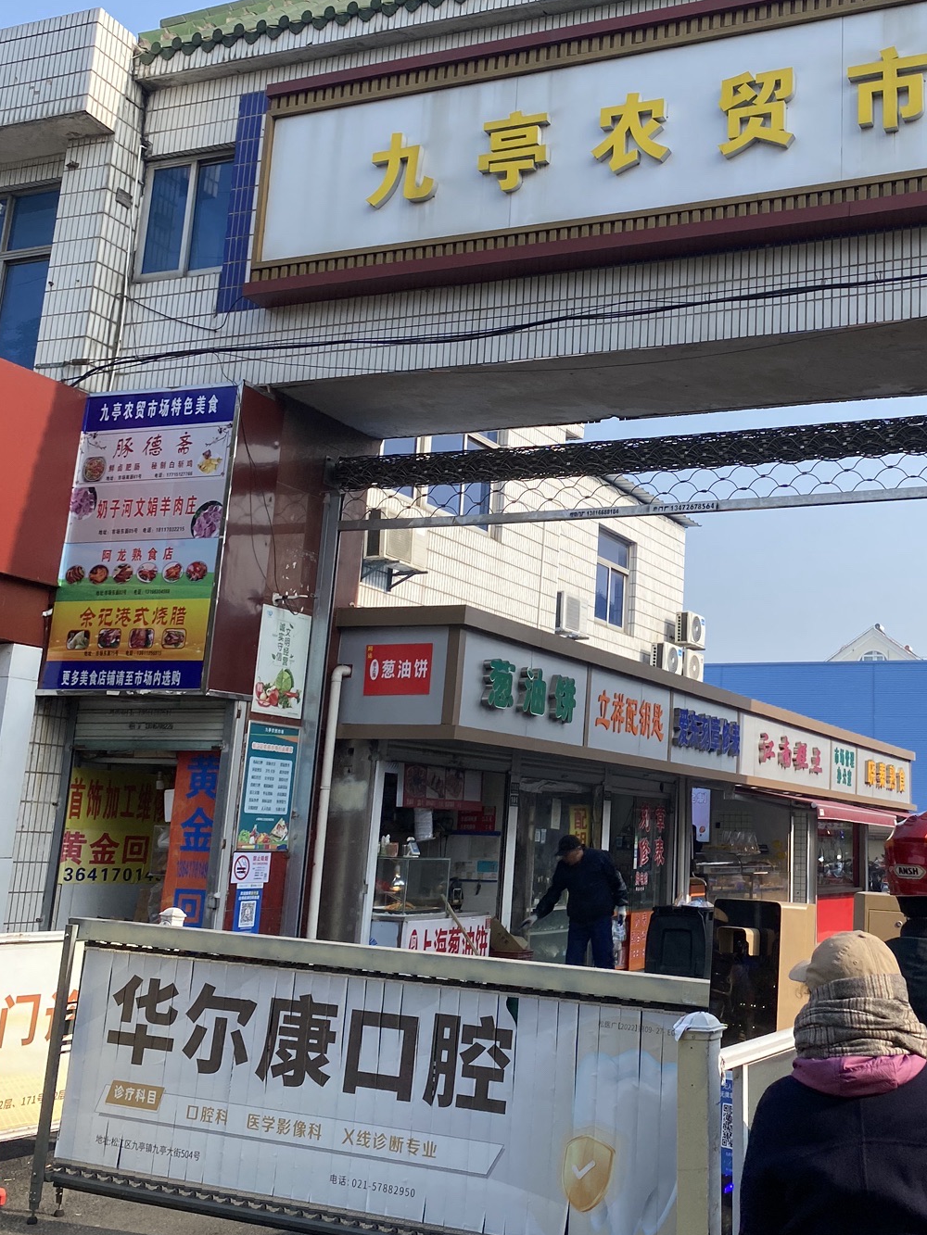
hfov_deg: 36.0
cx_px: 688
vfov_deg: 47.6
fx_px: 1392
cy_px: 504
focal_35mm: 39
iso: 32
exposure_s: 1/1866
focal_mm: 4.25
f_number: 1.8
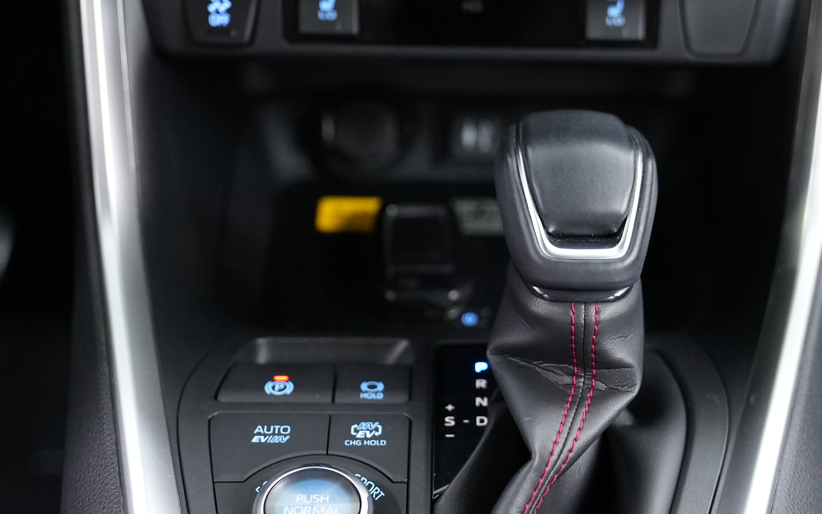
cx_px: 520
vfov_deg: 18.8
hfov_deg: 29.6
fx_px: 1546
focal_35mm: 69
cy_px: 331
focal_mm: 44
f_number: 2.8
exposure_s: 1/160
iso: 6400
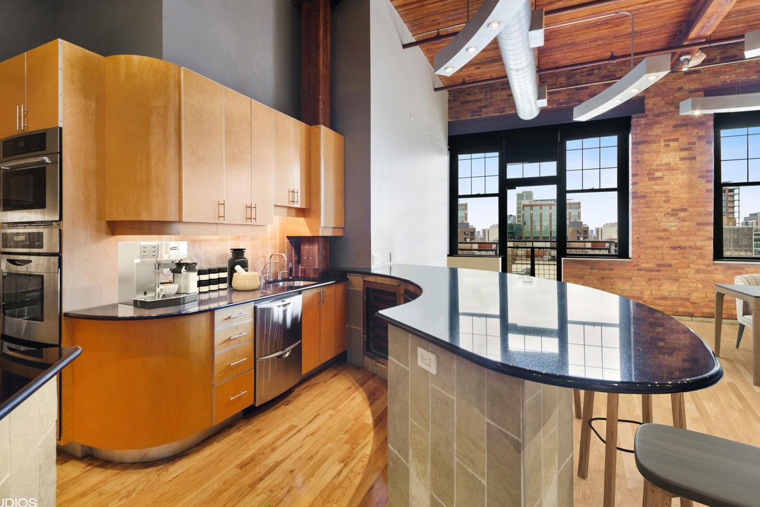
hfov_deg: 89.9
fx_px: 380
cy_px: 227
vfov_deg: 67.2
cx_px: 358
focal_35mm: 18
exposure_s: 1/1.25
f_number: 8
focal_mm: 16
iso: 400
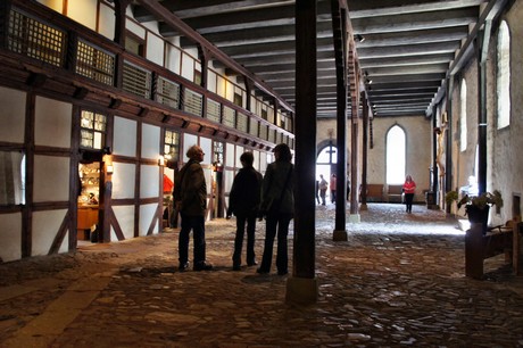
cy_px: 174
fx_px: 392
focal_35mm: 27
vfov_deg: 47.9
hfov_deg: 67.4
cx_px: 262
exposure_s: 1/30
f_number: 3.5
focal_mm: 18
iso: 800
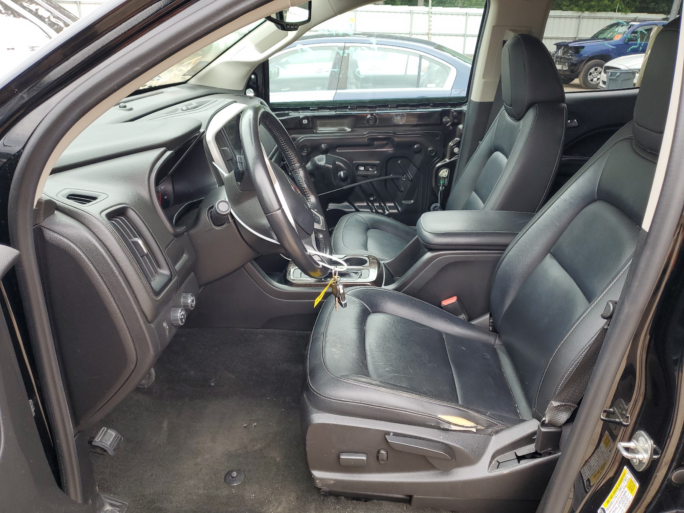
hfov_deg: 67.3
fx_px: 514
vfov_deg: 53.1
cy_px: 256
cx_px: 342
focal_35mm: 26
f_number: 1.5
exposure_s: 1/159
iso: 50
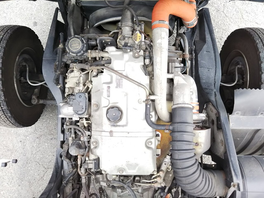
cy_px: 99
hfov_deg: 60.0
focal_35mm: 30
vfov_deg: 46.8
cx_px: 132
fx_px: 229
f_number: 2.2
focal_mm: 4
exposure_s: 1/120
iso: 50
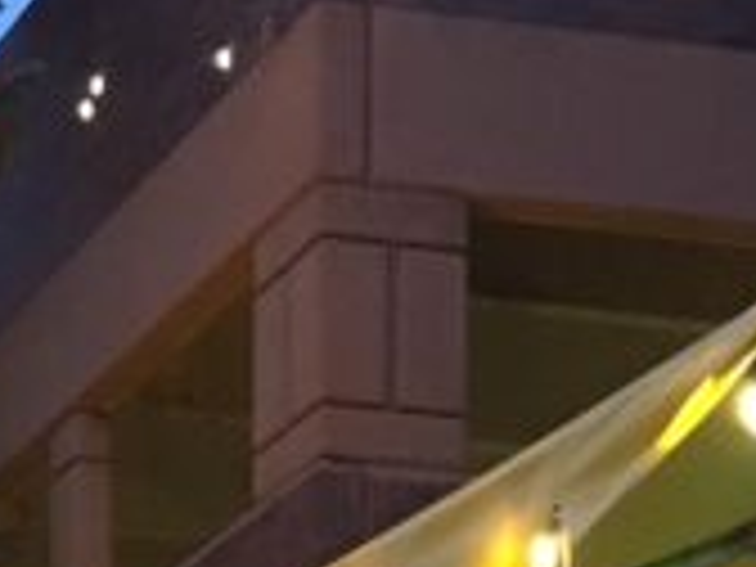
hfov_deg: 10.7
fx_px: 3866
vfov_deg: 7.8
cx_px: -418
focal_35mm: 177
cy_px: 1354
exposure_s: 1/15
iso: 250
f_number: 2.2
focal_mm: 4.15
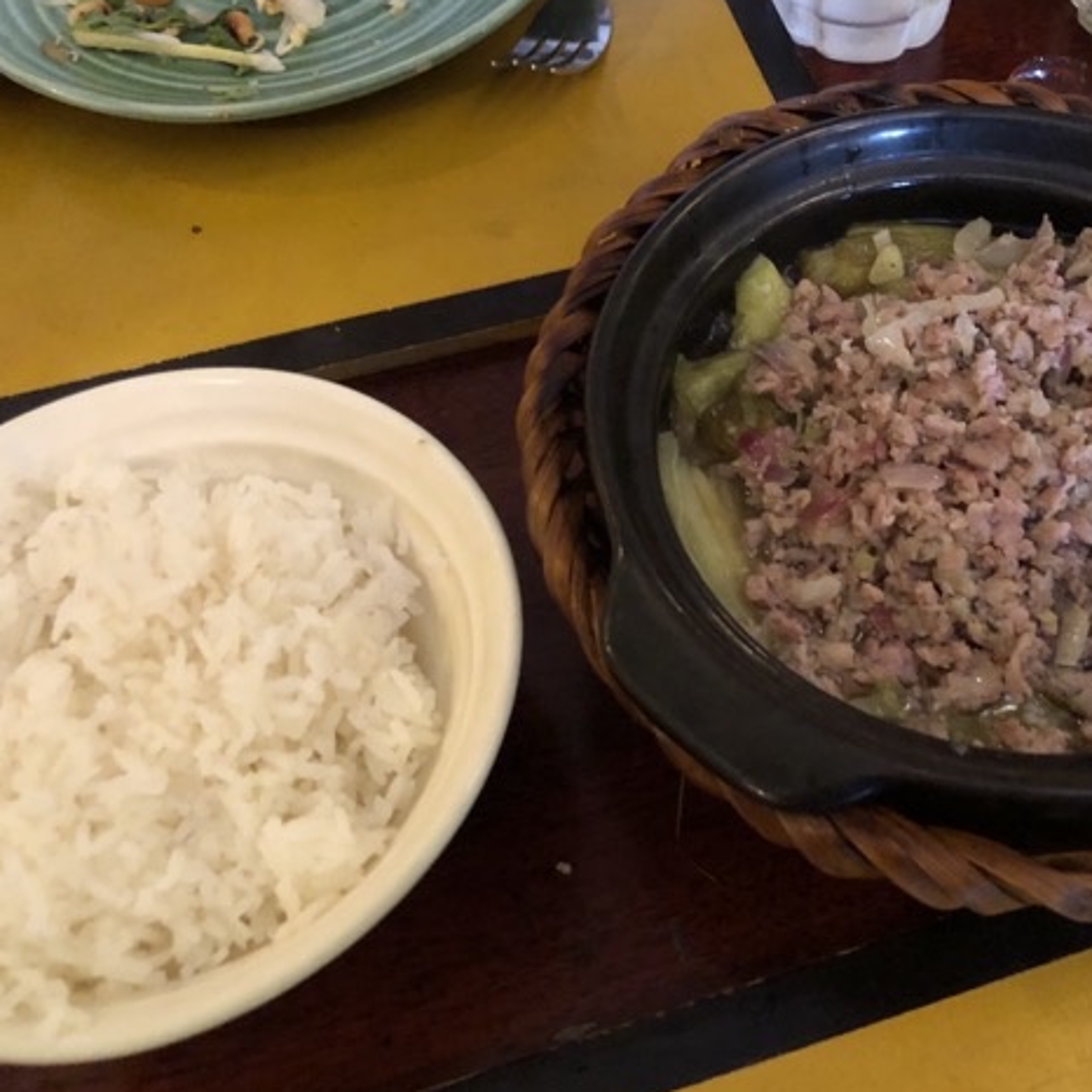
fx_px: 1213
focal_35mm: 34
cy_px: 541
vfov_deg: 48.5
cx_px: 694
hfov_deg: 47.9
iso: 100
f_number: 1.8
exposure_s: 1/4
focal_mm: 4
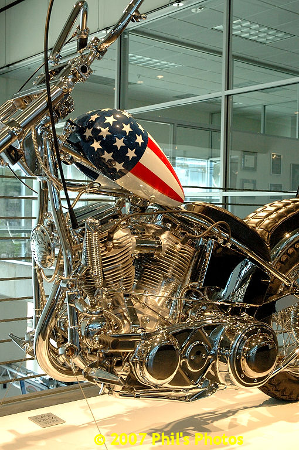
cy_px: 225
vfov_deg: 38.9
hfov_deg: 26.4
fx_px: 637
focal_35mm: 51
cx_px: 150
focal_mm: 34
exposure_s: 1/60
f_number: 6.3
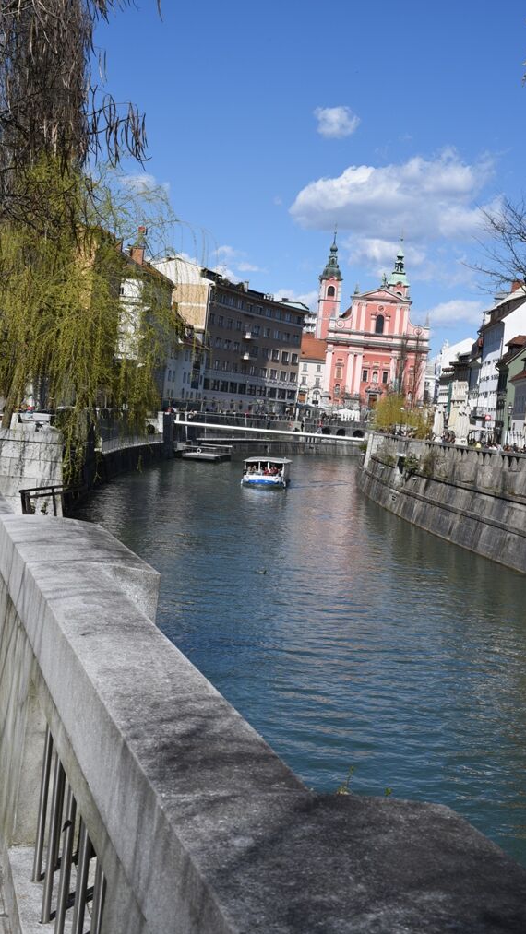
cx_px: 284
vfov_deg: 39.2
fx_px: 1314
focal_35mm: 53
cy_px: 471
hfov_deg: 22.6
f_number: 16
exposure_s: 1/125
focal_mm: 50
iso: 125
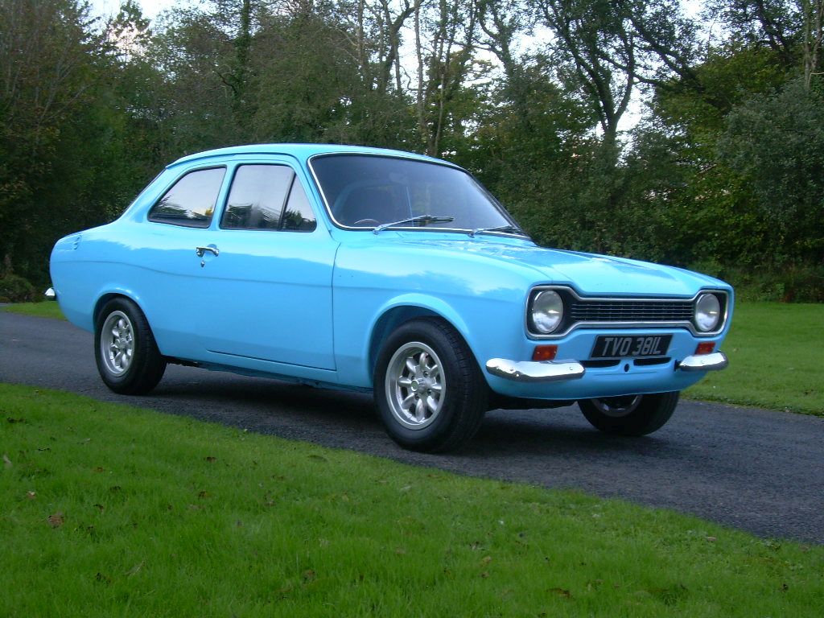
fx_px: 1357
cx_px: 412
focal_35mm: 57
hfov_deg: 33.8
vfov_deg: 25.7
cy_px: 309
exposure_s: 1/30
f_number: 3.3
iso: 50
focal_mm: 9.6
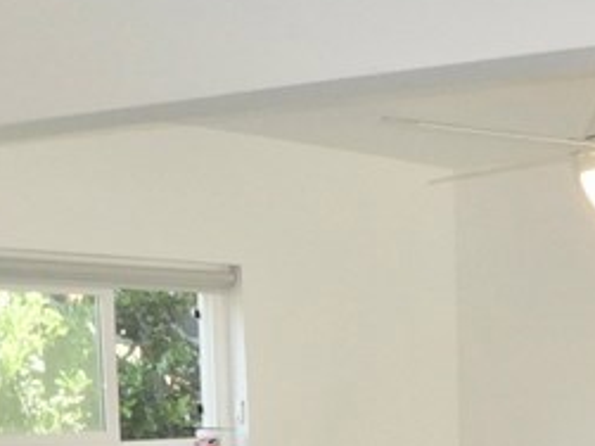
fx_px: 1684
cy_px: 686
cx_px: 548
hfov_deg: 19.6
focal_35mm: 98
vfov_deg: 14.0
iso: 250
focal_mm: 4.3
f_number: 3.3
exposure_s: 1/60
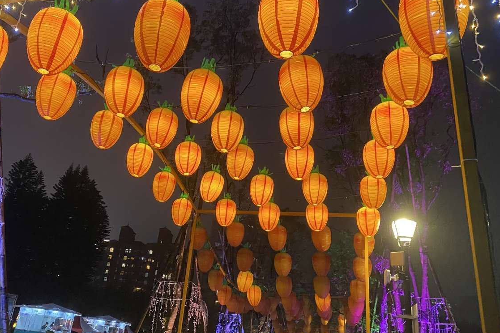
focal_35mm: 31
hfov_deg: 60.1
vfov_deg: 42.3
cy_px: 153
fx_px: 430
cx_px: 218
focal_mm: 4.25
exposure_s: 1/60
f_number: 1.8
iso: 320
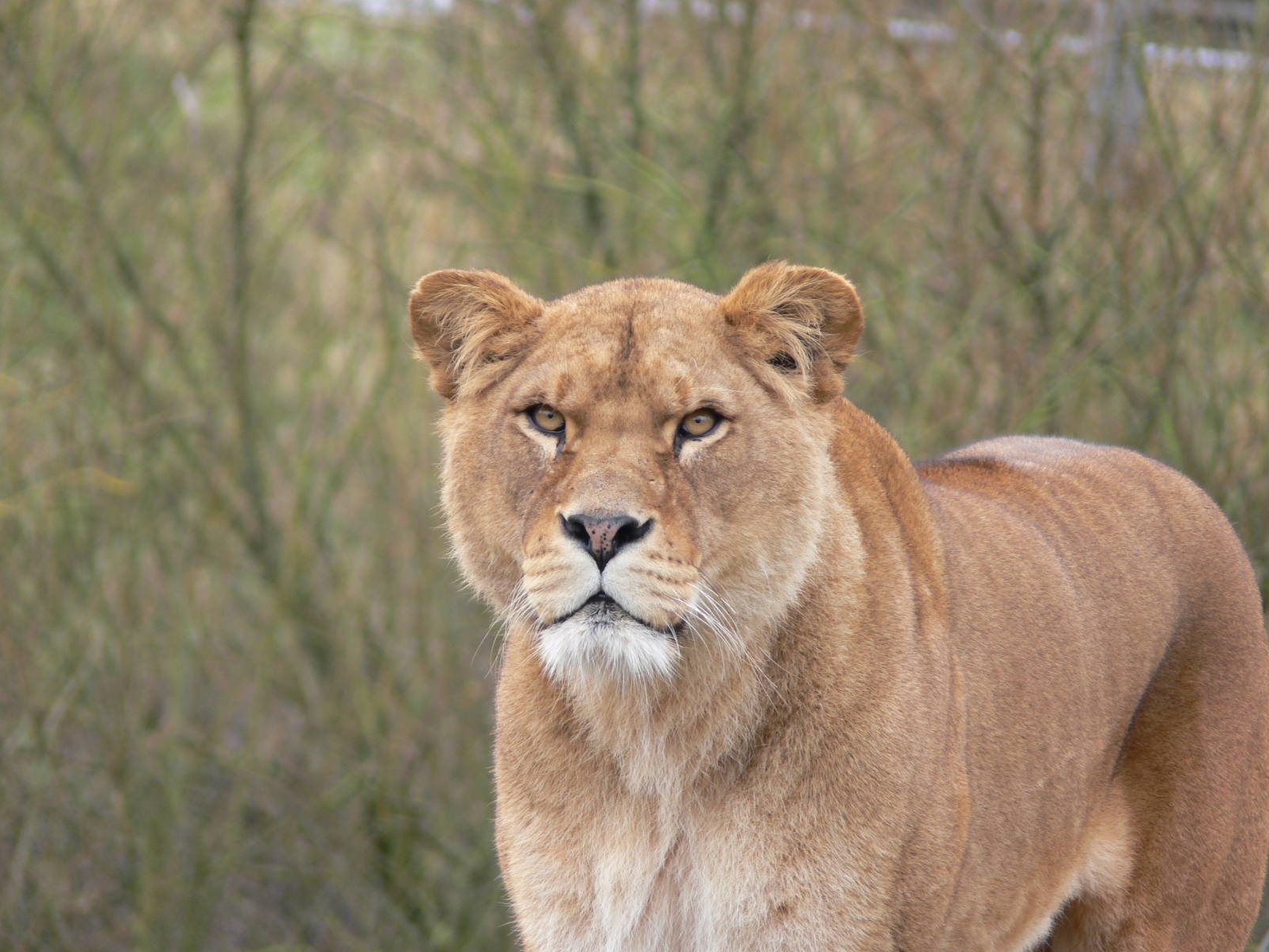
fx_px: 15434
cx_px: 634
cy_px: 476
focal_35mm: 421
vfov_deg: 3.5
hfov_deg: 4.7
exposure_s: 1/50
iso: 80
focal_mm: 88.8
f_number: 4
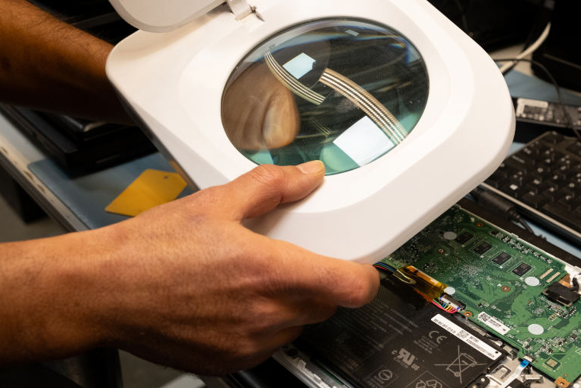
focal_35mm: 47
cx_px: 364
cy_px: 199
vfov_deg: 28.7
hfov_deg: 41.6
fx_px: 759
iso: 1600
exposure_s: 1/250
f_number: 4
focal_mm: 23
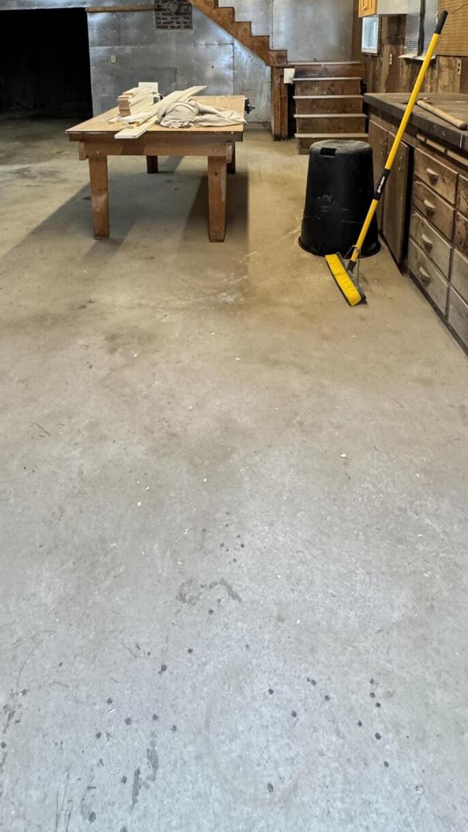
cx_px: 201
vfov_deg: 67.0
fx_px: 552
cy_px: 164
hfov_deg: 45.8
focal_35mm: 25
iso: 320
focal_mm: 2.22
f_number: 2.2
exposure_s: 1/93
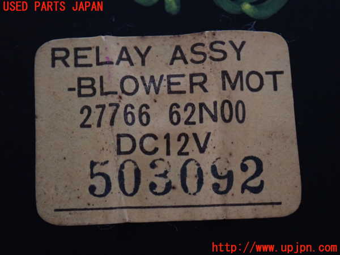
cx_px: 170
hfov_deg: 27.4
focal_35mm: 71
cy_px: 128
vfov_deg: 20.7
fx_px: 697
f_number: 3.9
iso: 1250
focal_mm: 12.73
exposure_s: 1/15
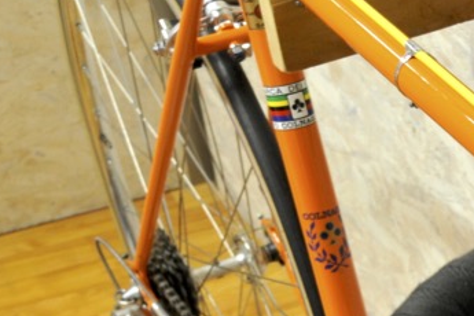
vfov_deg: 9.9
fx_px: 1738
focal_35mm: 132
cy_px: 529
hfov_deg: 14.4
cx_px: 727
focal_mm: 38
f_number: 13
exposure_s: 1/1.6
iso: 1250
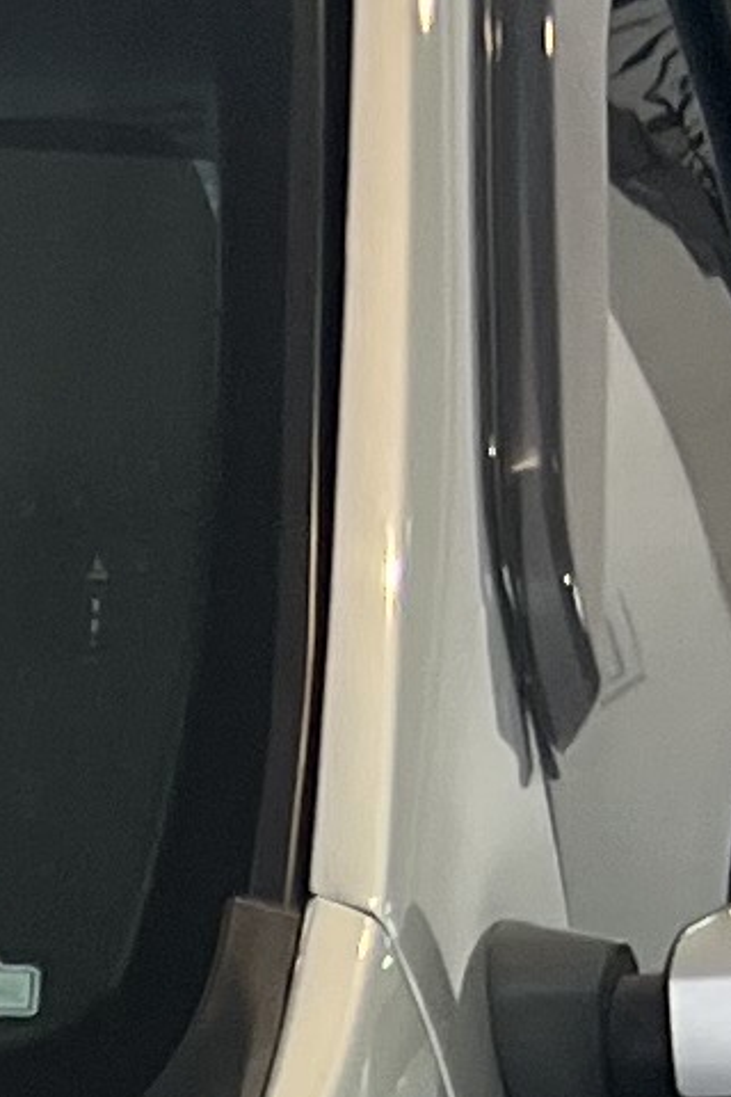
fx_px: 6914
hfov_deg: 5.2
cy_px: 2137
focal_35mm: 227
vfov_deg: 8.6
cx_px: -2360
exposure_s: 1/120
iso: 80
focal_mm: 5.7
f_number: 1.5
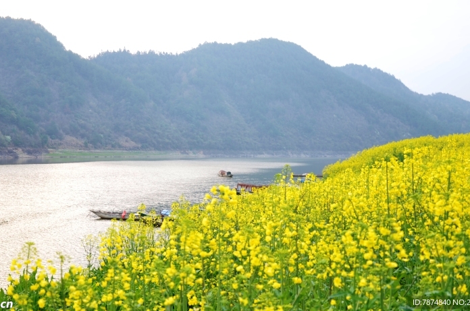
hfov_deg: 37.6
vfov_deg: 25.2
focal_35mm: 53
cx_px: 216
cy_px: 87
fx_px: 691
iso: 100
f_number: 3.8
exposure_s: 1/40
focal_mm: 24
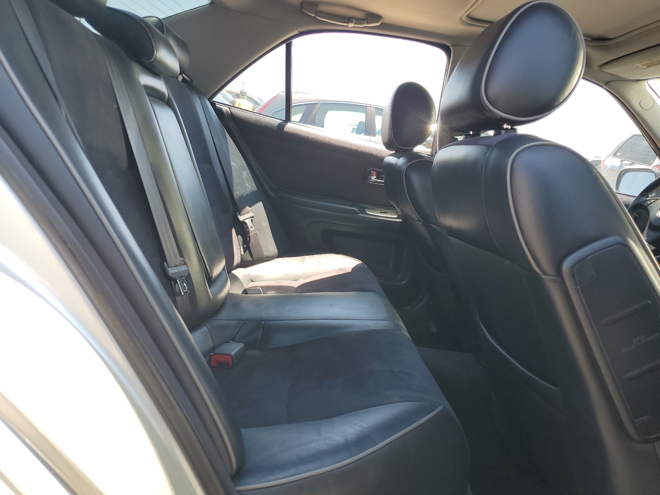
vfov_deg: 53.1
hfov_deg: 67.3
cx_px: 330
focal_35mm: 26
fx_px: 496
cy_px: 248
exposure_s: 1/263
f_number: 1.5
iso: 50
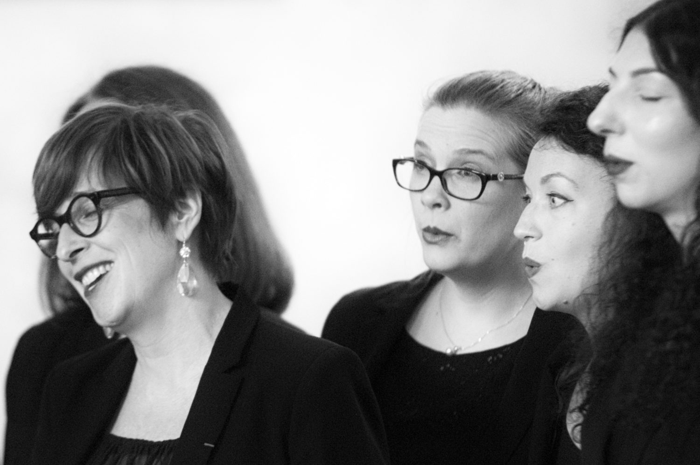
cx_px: 350
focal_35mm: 300
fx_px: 5826
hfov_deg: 6.9
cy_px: 232
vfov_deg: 4.6
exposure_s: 1/40
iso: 1000
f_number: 2.8
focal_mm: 200
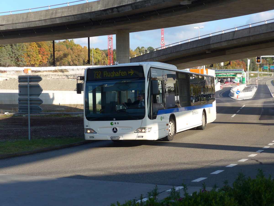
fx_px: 467
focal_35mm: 59
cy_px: 103
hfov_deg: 32.7
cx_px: 137
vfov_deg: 24.8
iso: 80
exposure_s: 1/500
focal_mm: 12
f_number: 3.5
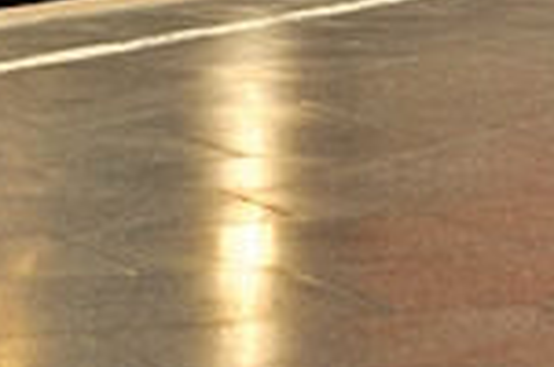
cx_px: 506
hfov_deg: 9.9
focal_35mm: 207
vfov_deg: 6.5
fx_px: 3179
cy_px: -306
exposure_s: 1/8
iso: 200
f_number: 4
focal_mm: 26
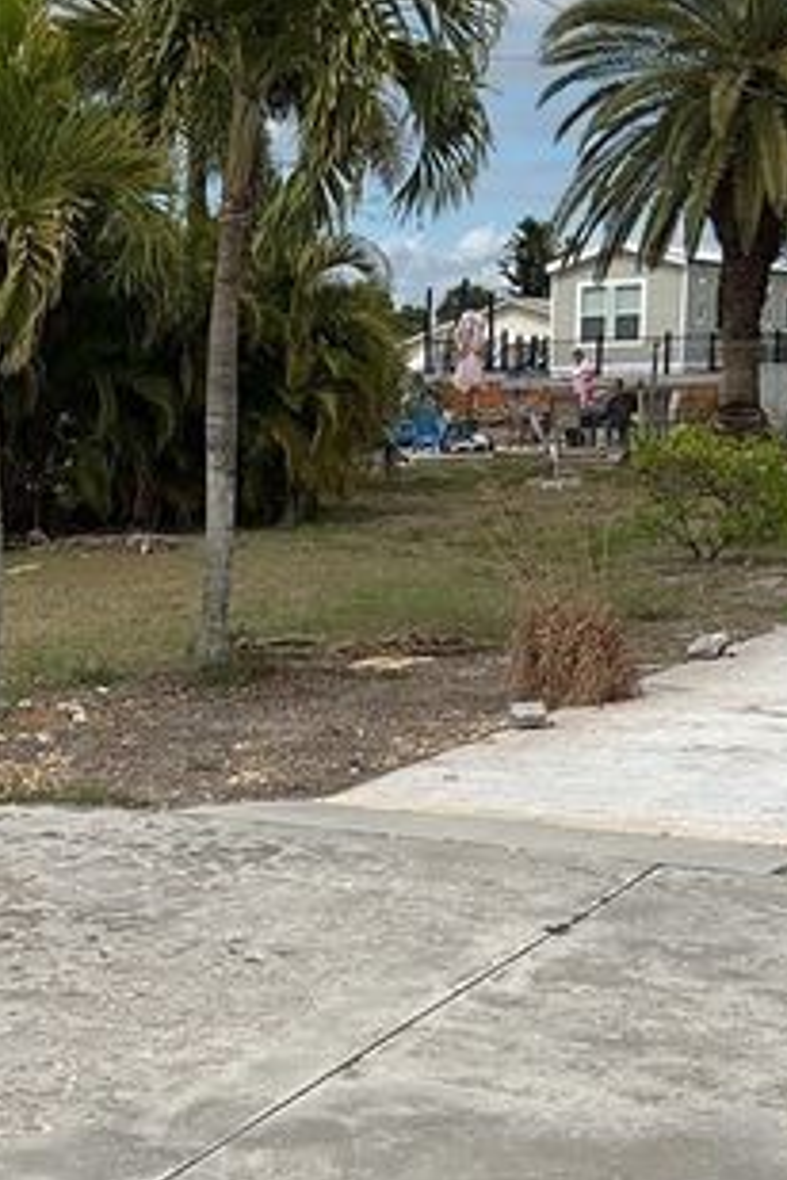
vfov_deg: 30.6
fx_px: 2131
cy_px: 823
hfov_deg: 20.5
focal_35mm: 65
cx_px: 84
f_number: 1.8
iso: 16
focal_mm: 3
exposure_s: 1/3322
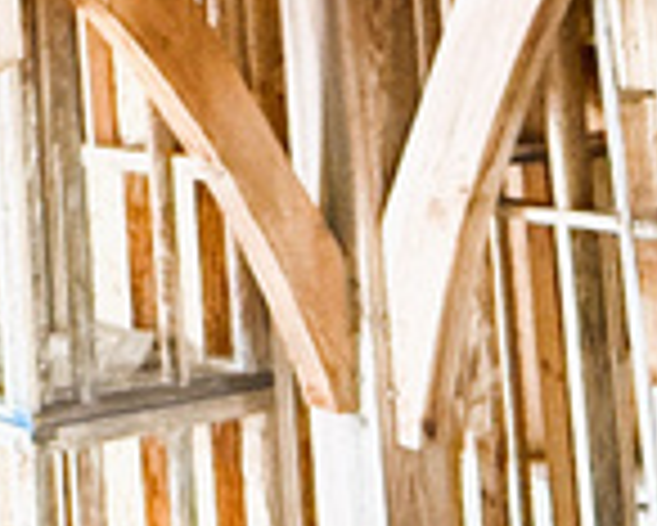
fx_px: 1868
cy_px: -229
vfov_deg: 15.0
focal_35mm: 96
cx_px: -328
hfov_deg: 17.8
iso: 3200
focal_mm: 2.22
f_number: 2.2
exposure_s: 1/22
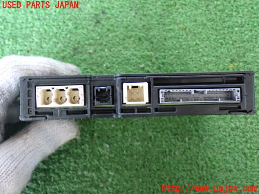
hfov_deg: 40.4
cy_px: 97
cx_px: 130
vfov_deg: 30.9
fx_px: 352
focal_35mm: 47
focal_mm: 8.4
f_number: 3.1
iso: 800
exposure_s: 1/20
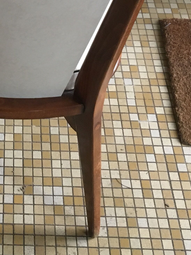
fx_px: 589
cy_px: -34
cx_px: -13
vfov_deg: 22.8
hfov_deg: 17.9
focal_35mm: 80
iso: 200
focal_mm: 4.15
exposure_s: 1/20
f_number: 2.2
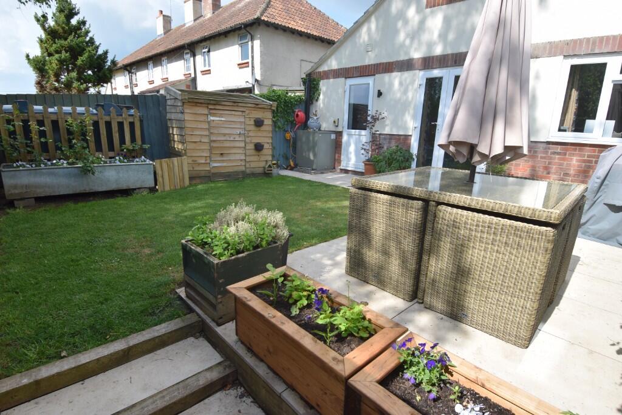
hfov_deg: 90.0
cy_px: 208
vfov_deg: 67.5
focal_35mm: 18
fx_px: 311
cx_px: 311
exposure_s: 1/320
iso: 200
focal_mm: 12
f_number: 9
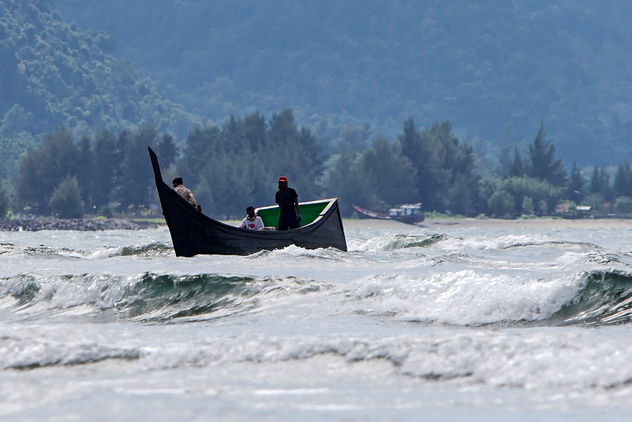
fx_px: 5689
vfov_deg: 4.2
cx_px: 324
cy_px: 199
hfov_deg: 6.4
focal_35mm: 324
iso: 50
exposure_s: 1/400
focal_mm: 200
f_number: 5.6
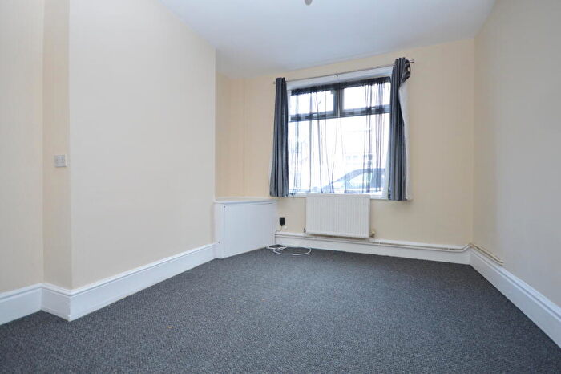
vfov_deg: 77.3
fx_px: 234
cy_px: 187
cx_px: 280
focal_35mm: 15
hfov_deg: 100.4
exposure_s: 1/60
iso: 640
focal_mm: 10
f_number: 4
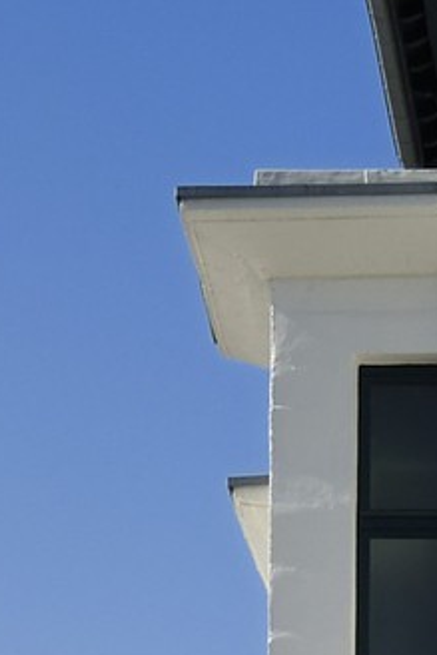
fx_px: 4129
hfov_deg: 5.9
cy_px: 1663
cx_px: 866
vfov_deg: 8.2
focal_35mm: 227
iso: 200
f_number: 13
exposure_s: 1/250
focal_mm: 31
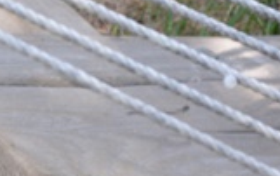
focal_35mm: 250
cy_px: 174
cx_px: -123
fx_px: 1910
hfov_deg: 8.2
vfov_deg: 5.3
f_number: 5.6
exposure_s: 1/125
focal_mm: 44
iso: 200
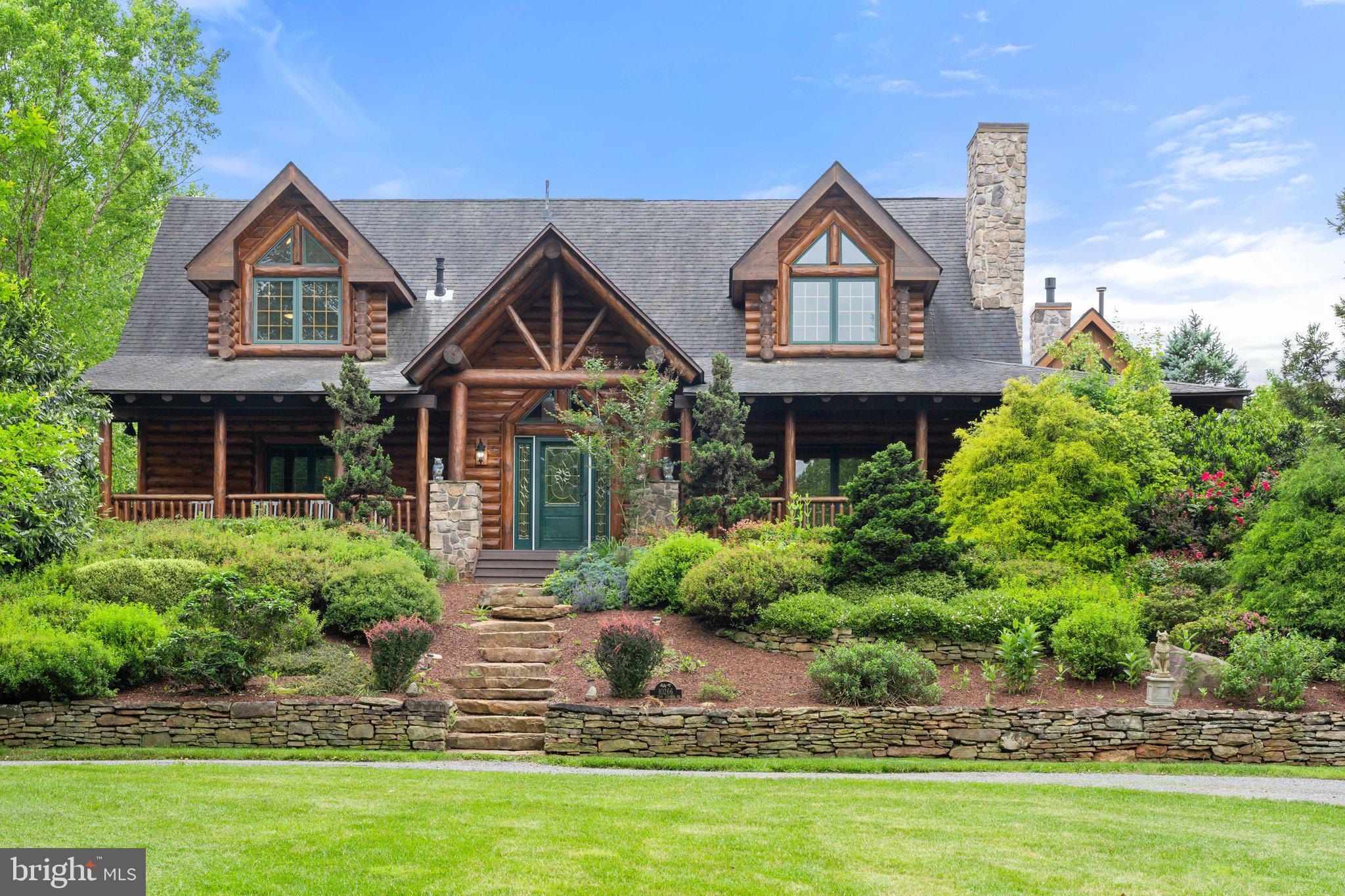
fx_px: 1868
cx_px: 672
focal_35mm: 50
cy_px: 448
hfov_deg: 39.6
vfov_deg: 27.0
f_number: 11
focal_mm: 50
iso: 320
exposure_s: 1/60
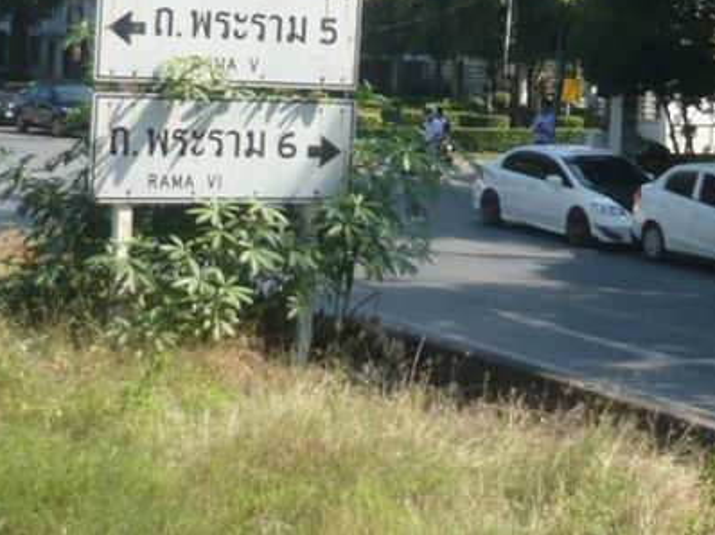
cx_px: 420
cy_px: 100
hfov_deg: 20.0
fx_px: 2023
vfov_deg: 15.0
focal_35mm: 98
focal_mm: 6.6
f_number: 3.3
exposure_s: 1/500
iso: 100
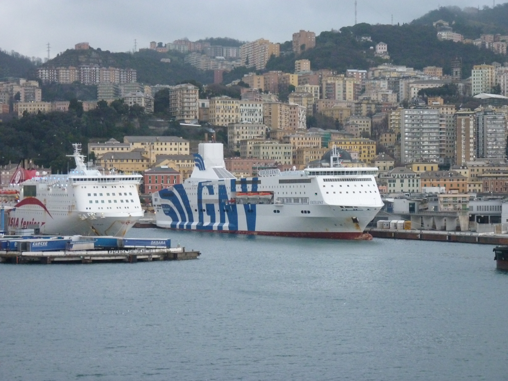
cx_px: 254
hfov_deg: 18.7
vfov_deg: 14.1
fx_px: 1541
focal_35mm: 105
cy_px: 190
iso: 640
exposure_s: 1/80
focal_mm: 18.7
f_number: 3.6
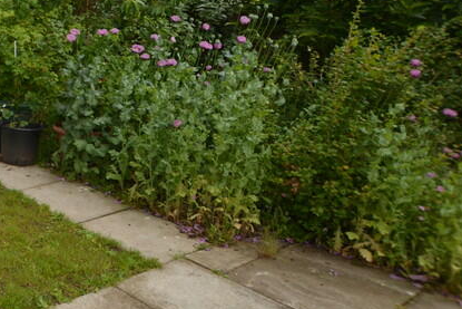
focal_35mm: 37
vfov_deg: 34.6
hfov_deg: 38.4
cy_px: 52
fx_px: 475
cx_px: -92
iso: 125
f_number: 5.6
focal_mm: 10
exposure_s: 1/125
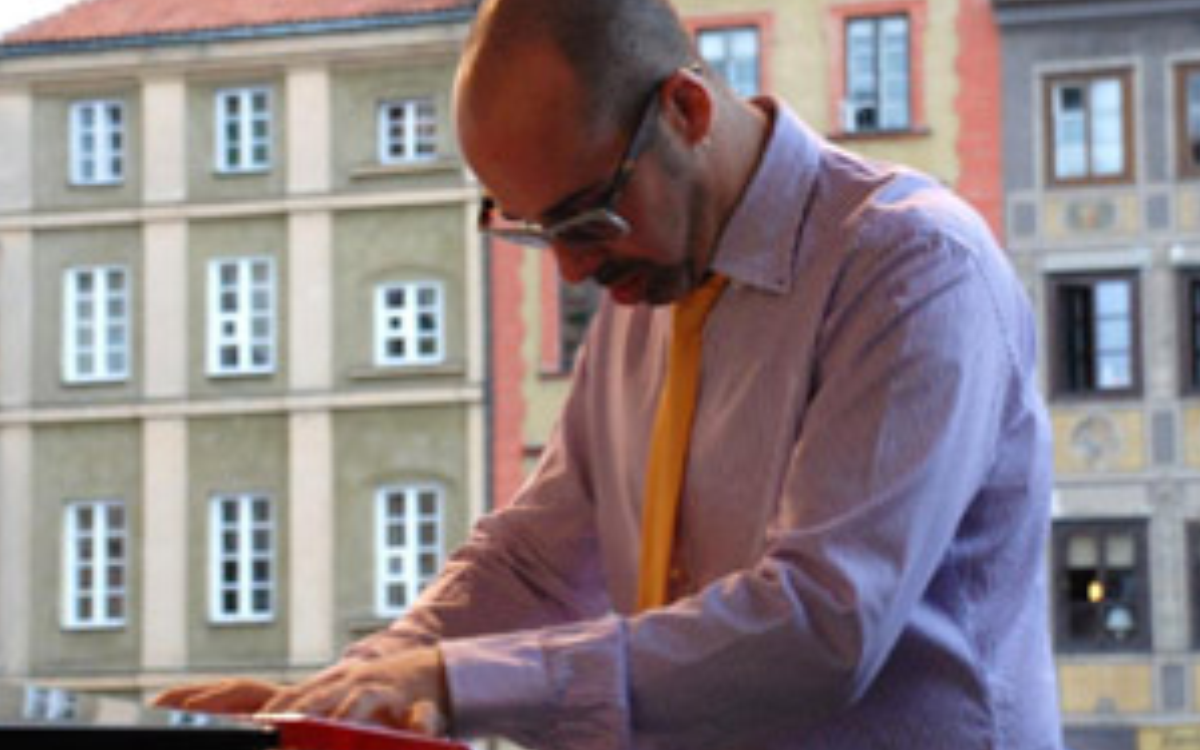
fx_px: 4187
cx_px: 518
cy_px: 311
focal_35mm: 128
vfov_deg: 10.2
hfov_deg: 16.3
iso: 800
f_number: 5
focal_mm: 50
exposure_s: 1/50
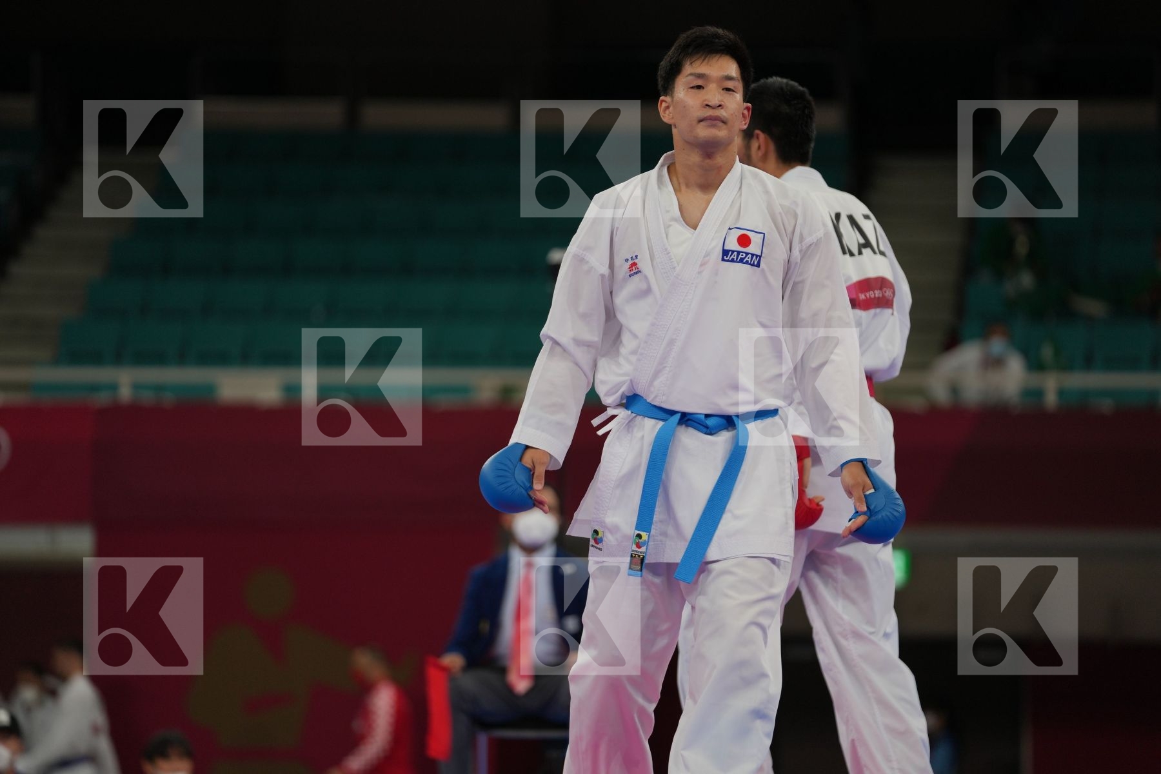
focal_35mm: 174
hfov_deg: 11.8
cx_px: 580
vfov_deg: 7.9
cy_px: 387
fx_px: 5611
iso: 400
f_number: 2.8
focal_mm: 174
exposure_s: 1/1000
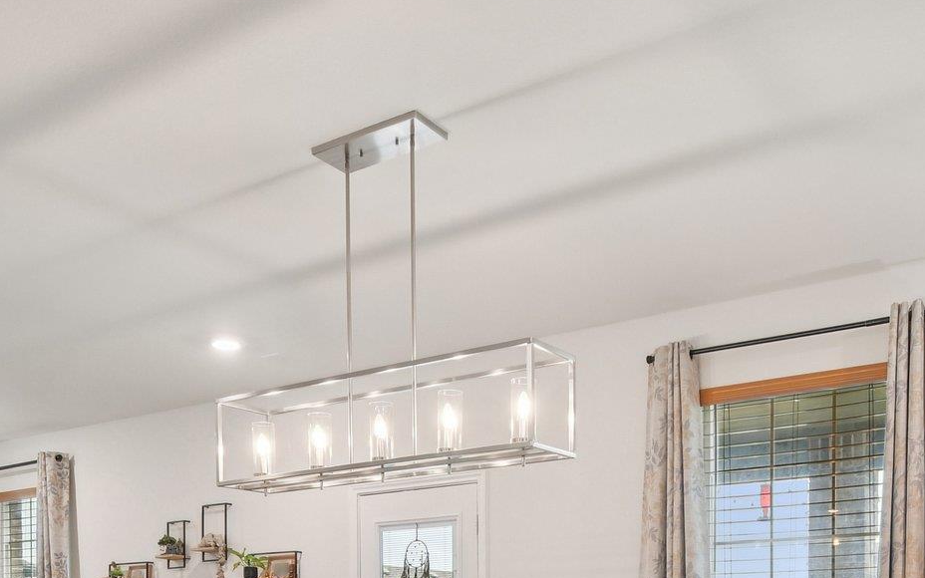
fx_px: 936
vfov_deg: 31.3
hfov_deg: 52.2
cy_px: 601
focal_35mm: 37
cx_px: 556
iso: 400
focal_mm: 11
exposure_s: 1/25
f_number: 8
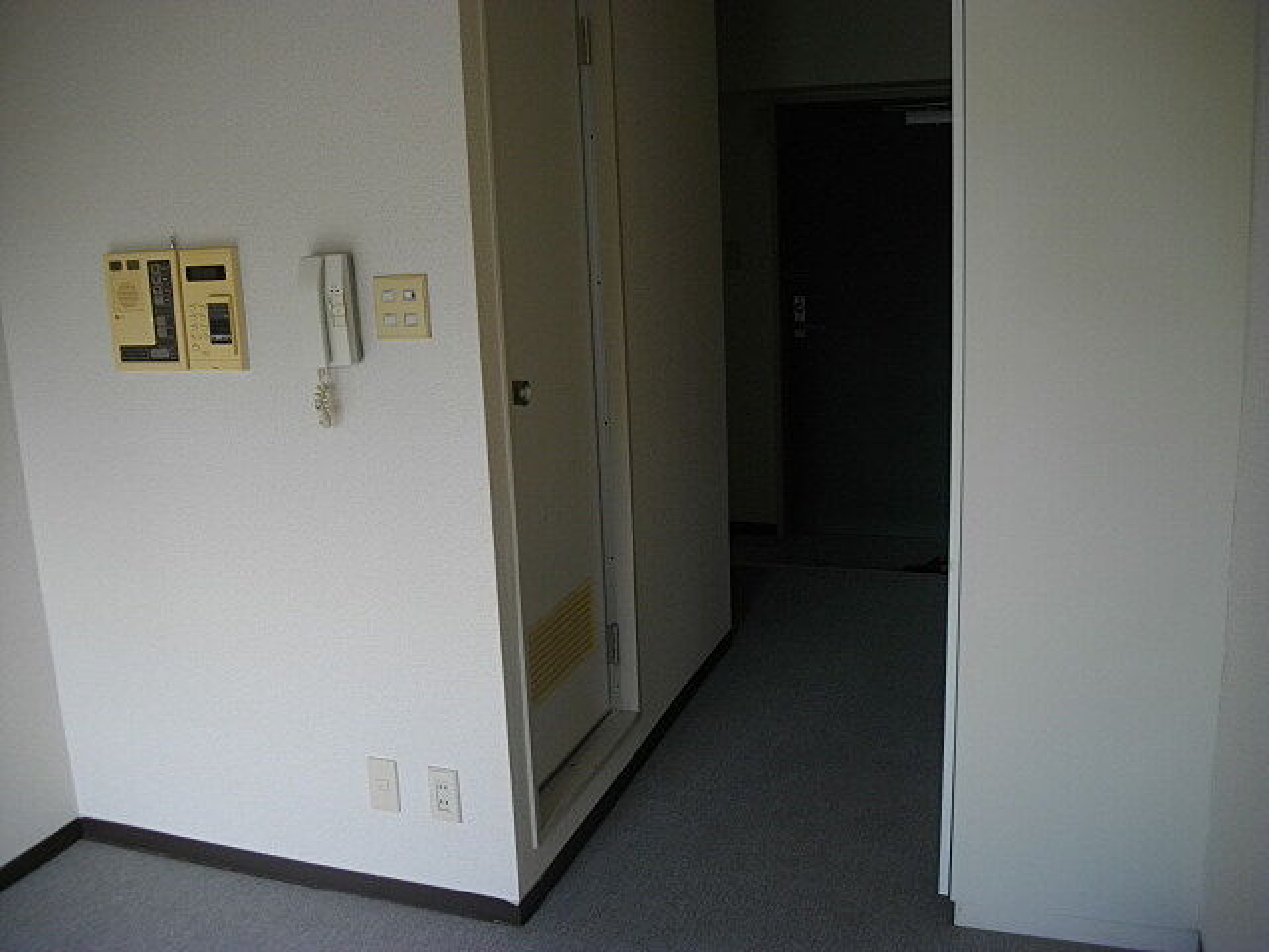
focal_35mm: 31
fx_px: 1136
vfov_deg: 45.4
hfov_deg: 58.4
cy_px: 476
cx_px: 634
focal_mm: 5.7
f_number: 2.9
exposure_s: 1/160
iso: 100
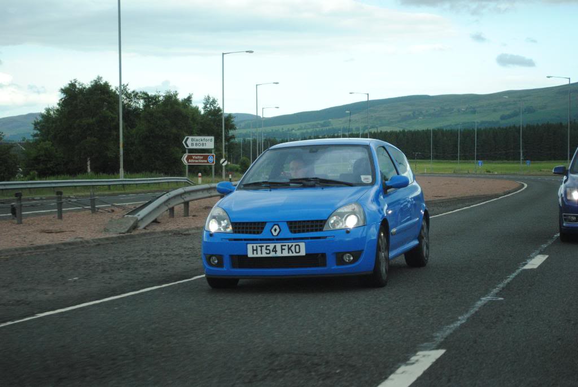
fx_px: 1326
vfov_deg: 16.6
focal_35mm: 82
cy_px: 194
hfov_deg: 24.6
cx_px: 289
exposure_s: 1/500
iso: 720
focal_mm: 55
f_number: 5.6
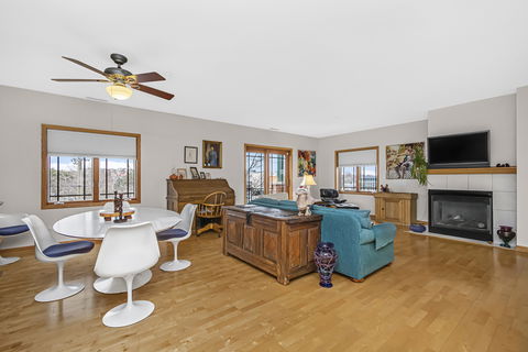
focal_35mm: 16
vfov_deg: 72.1
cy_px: 176
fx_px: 242
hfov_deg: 95.0
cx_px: 264
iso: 400
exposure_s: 1/80
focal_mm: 11
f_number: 9
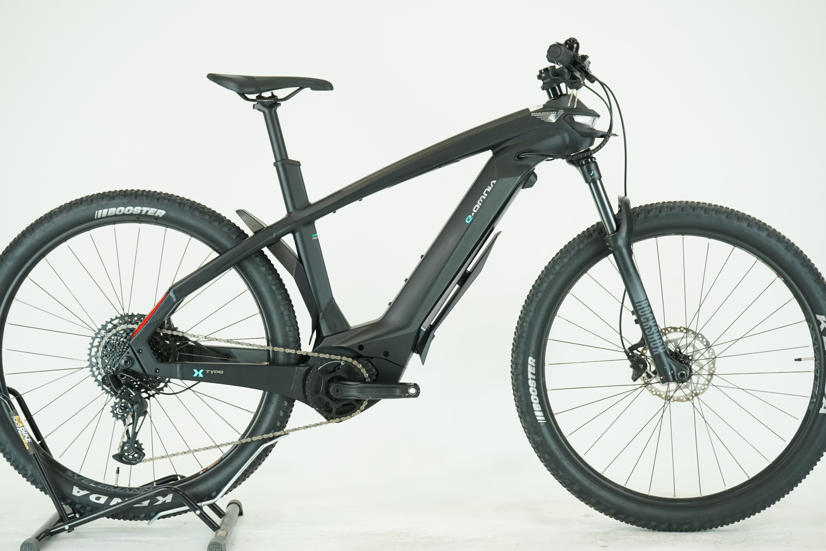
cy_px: 252
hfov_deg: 32.4
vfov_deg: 21.9
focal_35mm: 62
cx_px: 409
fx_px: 1422
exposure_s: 1/200
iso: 1600
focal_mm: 56
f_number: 5.6
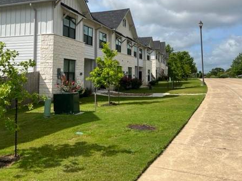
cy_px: 53
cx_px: 74
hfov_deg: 49.0
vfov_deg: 38.0
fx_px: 259
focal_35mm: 37
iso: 50
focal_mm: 5.7
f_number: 1.5
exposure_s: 1/5882
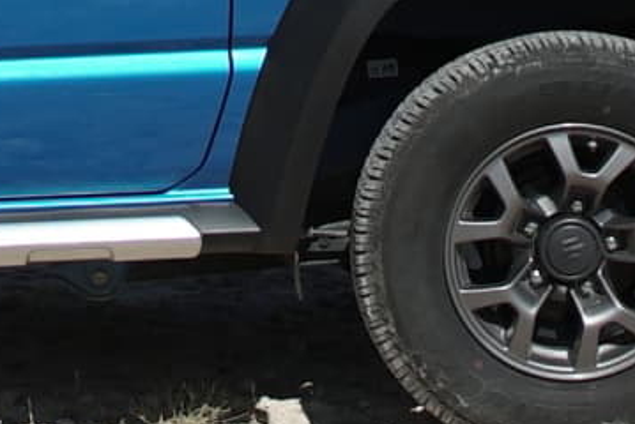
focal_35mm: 278
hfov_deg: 7.4
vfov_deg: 4.9
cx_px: 2
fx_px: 4907
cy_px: -270
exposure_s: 1/8000
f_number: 2
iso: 100
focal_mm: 35
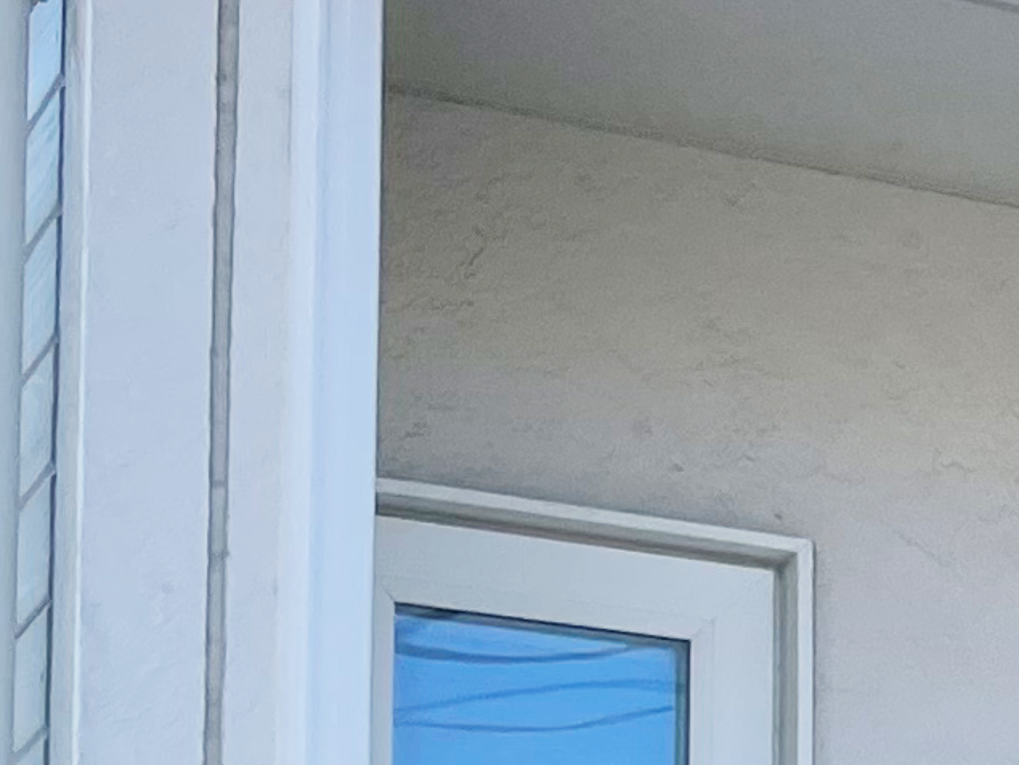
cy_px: 1485
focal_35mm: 165
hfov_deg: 10.8
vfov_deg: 8.6
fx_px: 4860
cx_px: 2152
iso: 32
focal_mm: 4.2
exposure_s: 1/1366
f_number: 1.6
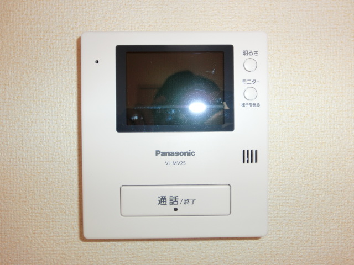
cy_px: 132
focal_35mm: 28
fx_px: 286
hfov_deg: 63.4
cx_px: 177
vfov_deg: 49.7
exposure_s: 1/60
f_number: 3
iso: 100
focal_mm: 5
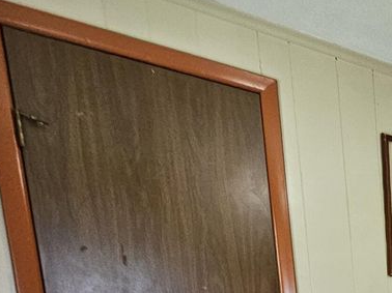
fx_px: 532
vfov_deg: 24.7
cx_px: 594
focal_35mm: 47
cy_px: 427
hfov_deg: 27.4
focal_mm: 2.2
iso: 500
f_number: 2.2
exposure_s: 1/30
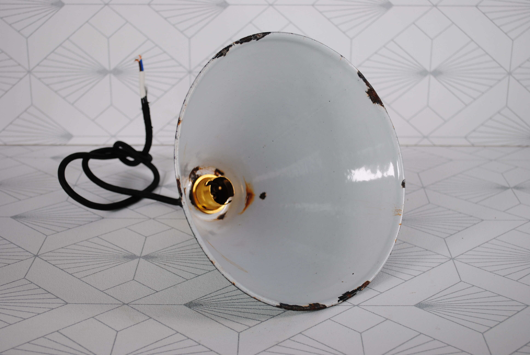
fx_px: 796
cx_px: 265
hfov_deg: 36.8
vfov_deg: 25.1
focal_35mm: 54
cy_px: 178
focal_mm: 36
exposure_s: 1/125
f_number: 5.6
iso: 100
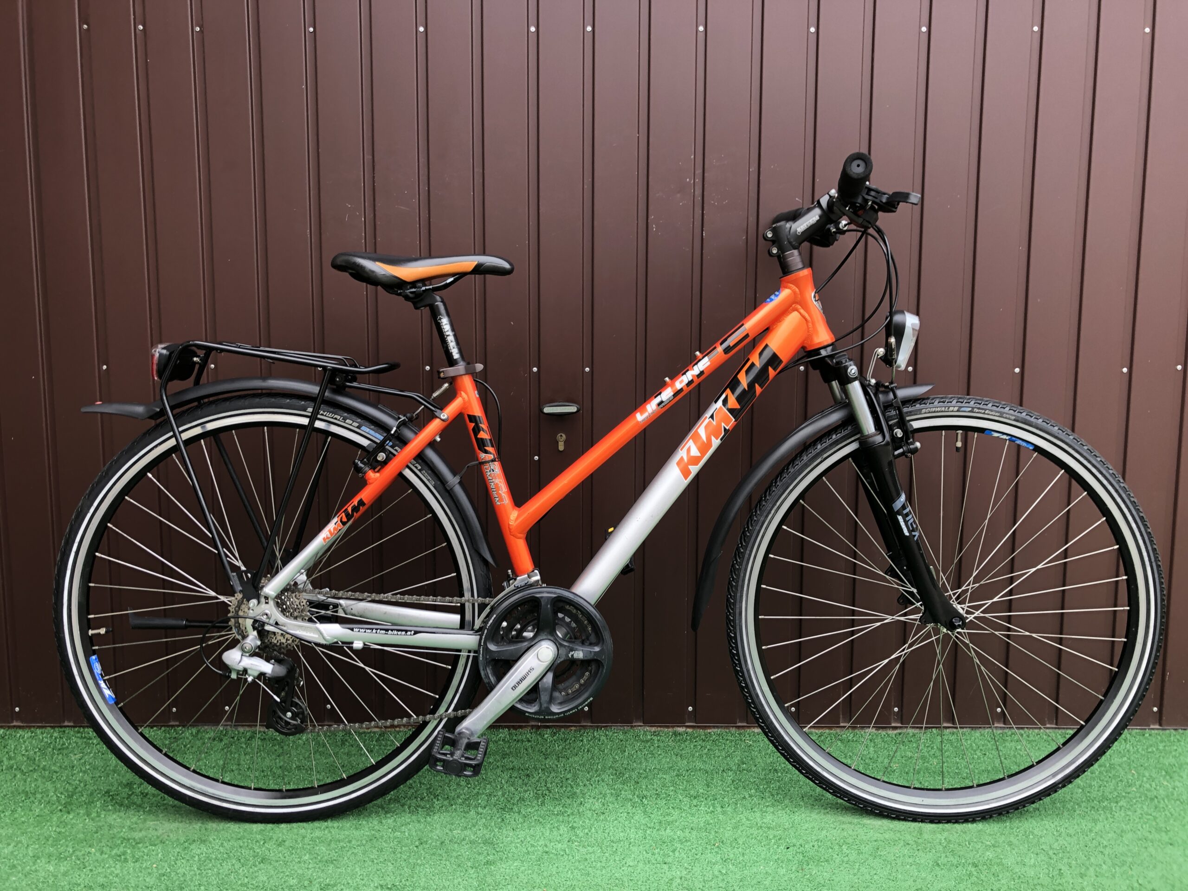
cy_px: 446
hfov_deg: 63.4
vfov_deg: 49.7
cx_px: 594
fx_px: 961
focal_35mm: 28
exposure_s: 1/120
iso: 50
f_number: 1.8
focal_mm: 3.99
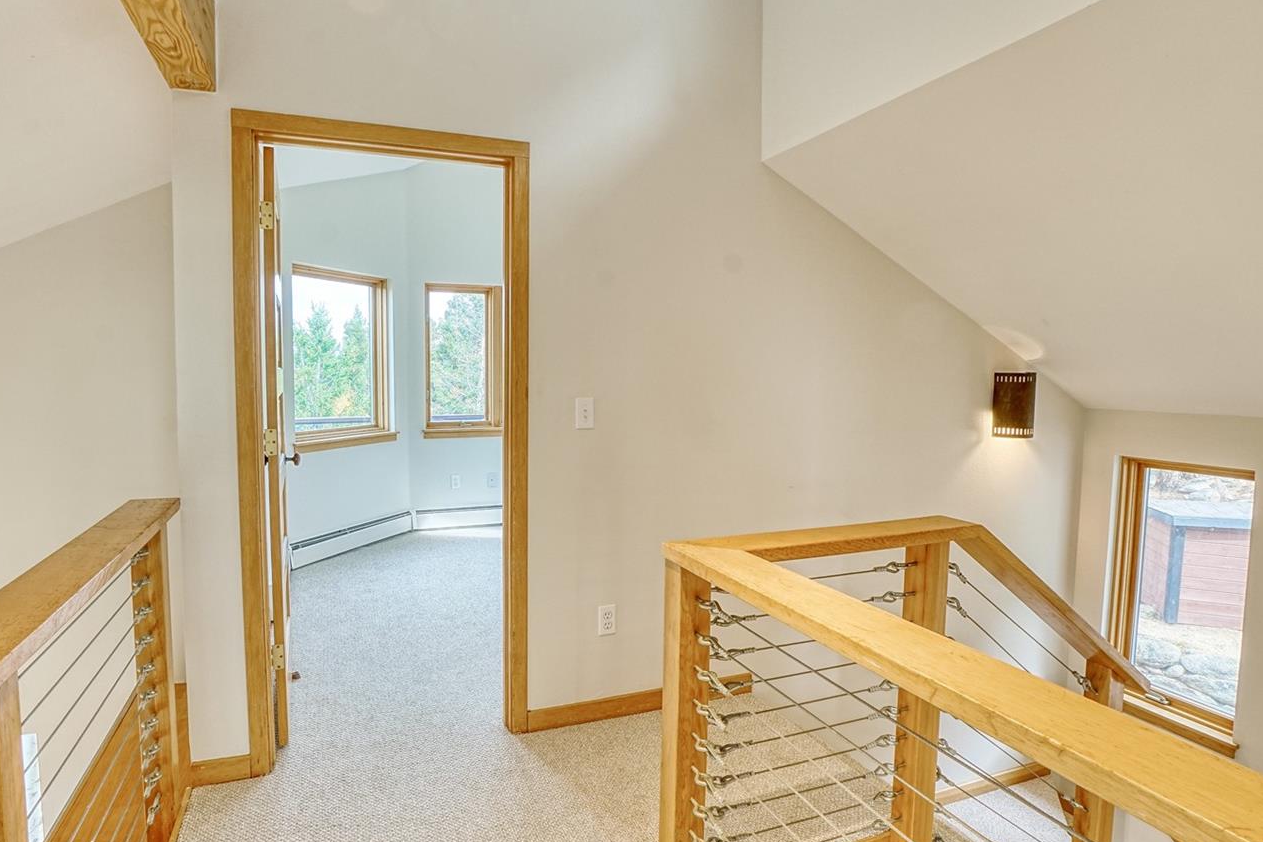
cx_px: 595
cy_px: 420
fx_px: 667
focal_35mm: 19
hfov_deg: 86.8
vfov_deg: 64.6
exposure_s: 1/4
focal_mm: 10
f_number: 13
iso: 200
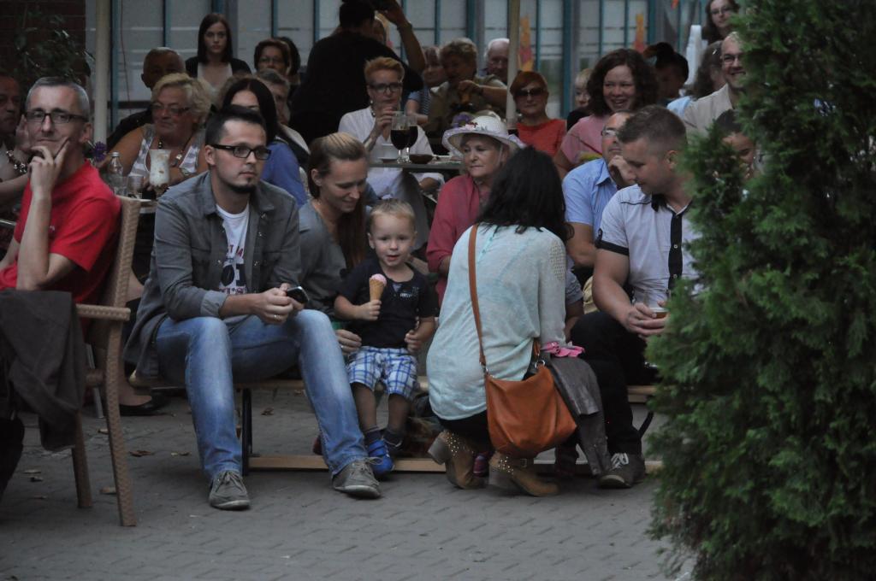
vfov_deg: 8.7
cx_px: 438
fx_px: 3828
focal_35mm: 158
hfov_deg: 13.1
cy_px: 290
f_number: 5.6
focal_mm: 105
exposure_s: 1/200
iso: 2000
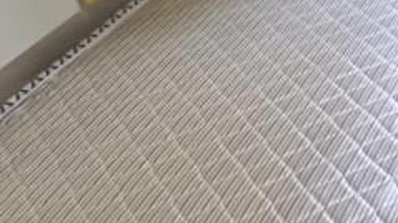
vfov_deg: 14.3
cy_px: 136
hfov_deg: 21.1
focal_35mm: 84
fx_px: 886
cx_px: 611
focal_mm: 5.59
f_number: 1.88
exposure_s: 1/50
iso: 1336
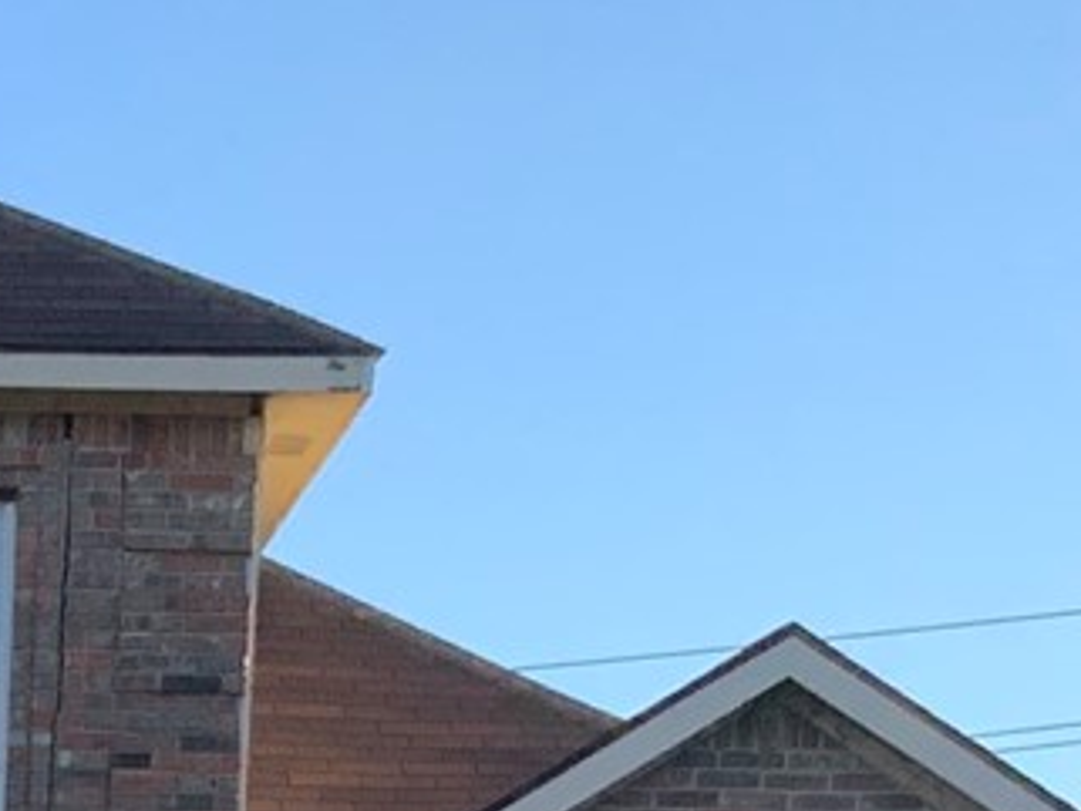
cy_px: 1609
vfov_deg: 7.7
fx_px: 5779
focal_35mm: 185
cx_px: -751
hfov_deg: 10.2
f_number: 1.8
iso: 16
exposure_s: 1/855
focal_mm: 3
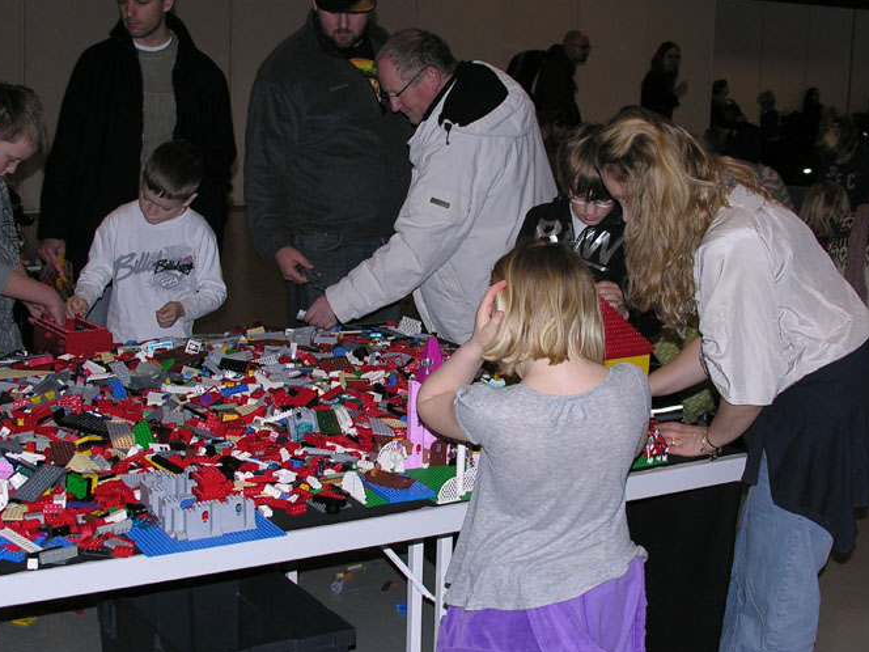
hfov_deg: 35.5
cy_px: 333
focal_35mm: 54
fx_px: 1356
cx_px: 442
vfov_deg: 27.0
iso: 50
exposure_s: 1/60
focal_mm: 8.9
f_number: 2.8
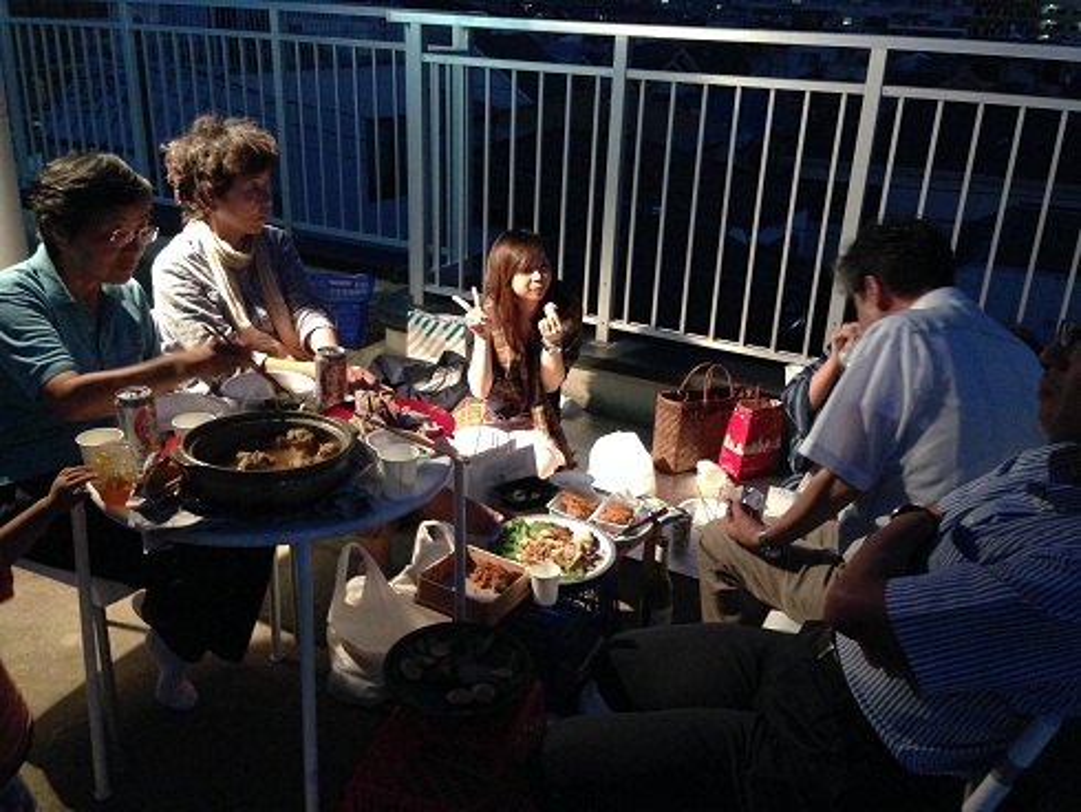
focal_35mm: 33
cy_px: 406
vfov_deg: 43.0
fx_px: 1031
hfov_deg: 55.3
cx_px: 540
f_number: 2.4
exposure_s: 1/15
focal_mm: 4.12
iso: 400
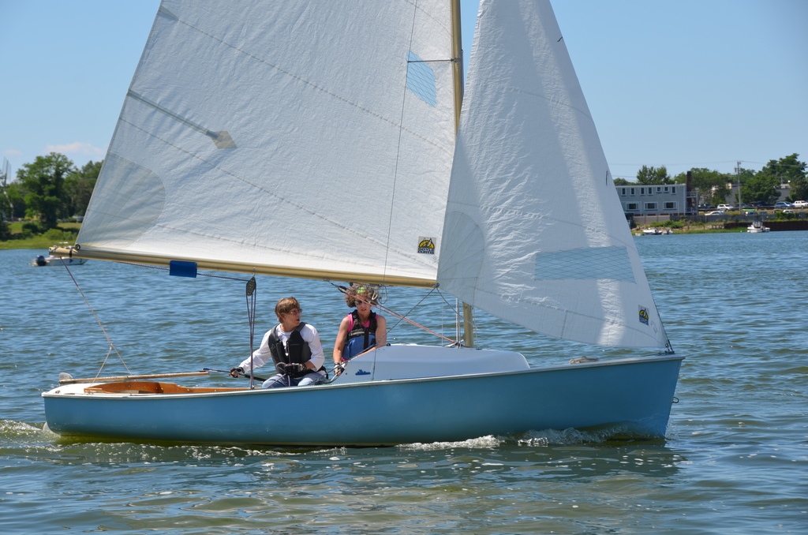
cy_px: 268
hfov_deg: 18.2
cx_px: 404
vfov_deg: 12.1
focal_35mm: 112
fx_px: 2520
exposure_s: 1/320
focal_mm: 75
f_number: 9
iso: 100
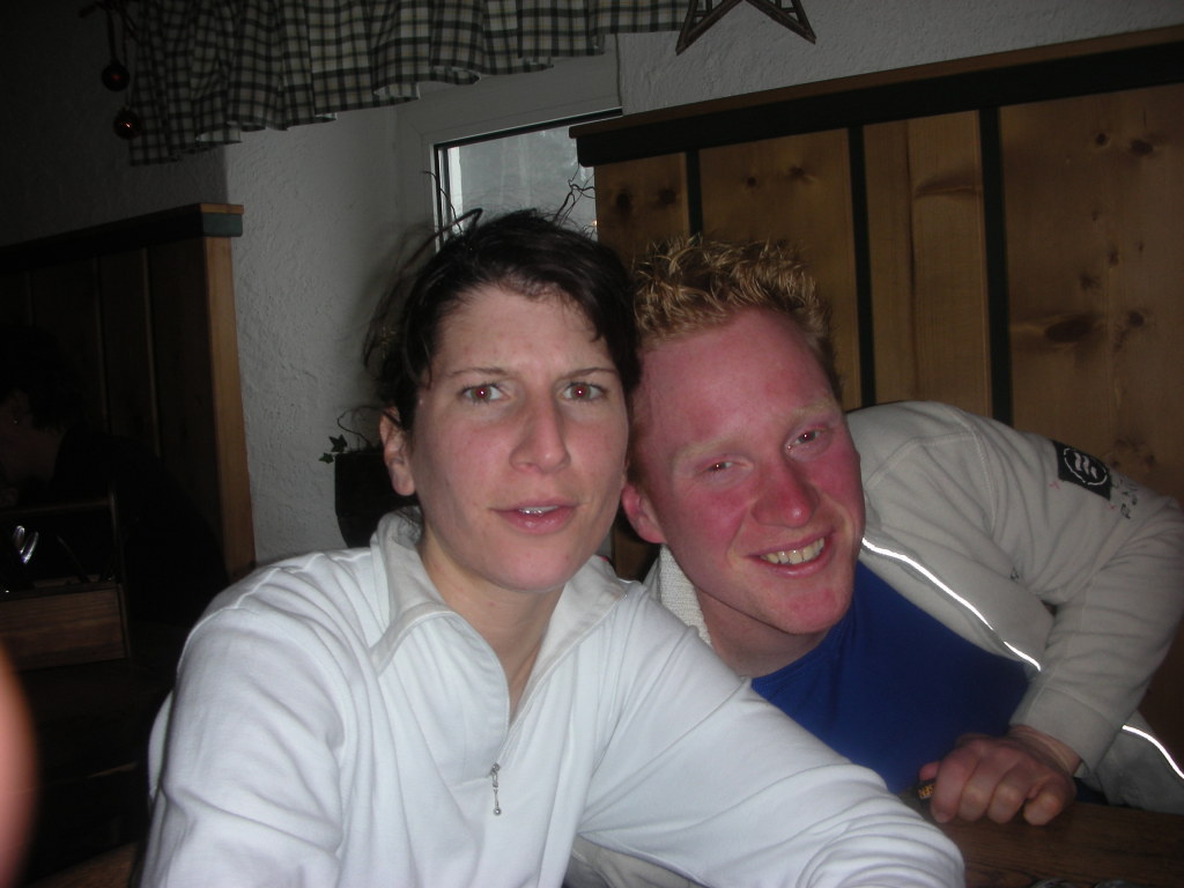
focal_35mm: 35
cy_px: 444
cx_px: 592
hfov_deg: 52.6
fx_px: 1197
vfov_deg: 40.7
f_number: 3
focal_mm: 5.8
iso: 50
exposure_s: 1/60.1
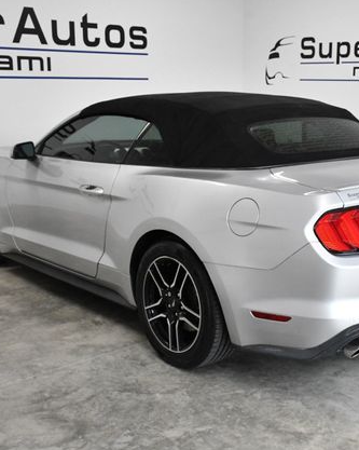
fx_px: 651
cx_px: 241
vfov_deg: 38.1
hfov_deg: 30.6
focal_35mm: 49
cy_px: 227
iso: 2500
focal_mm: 23
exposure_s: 1/320
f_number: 9
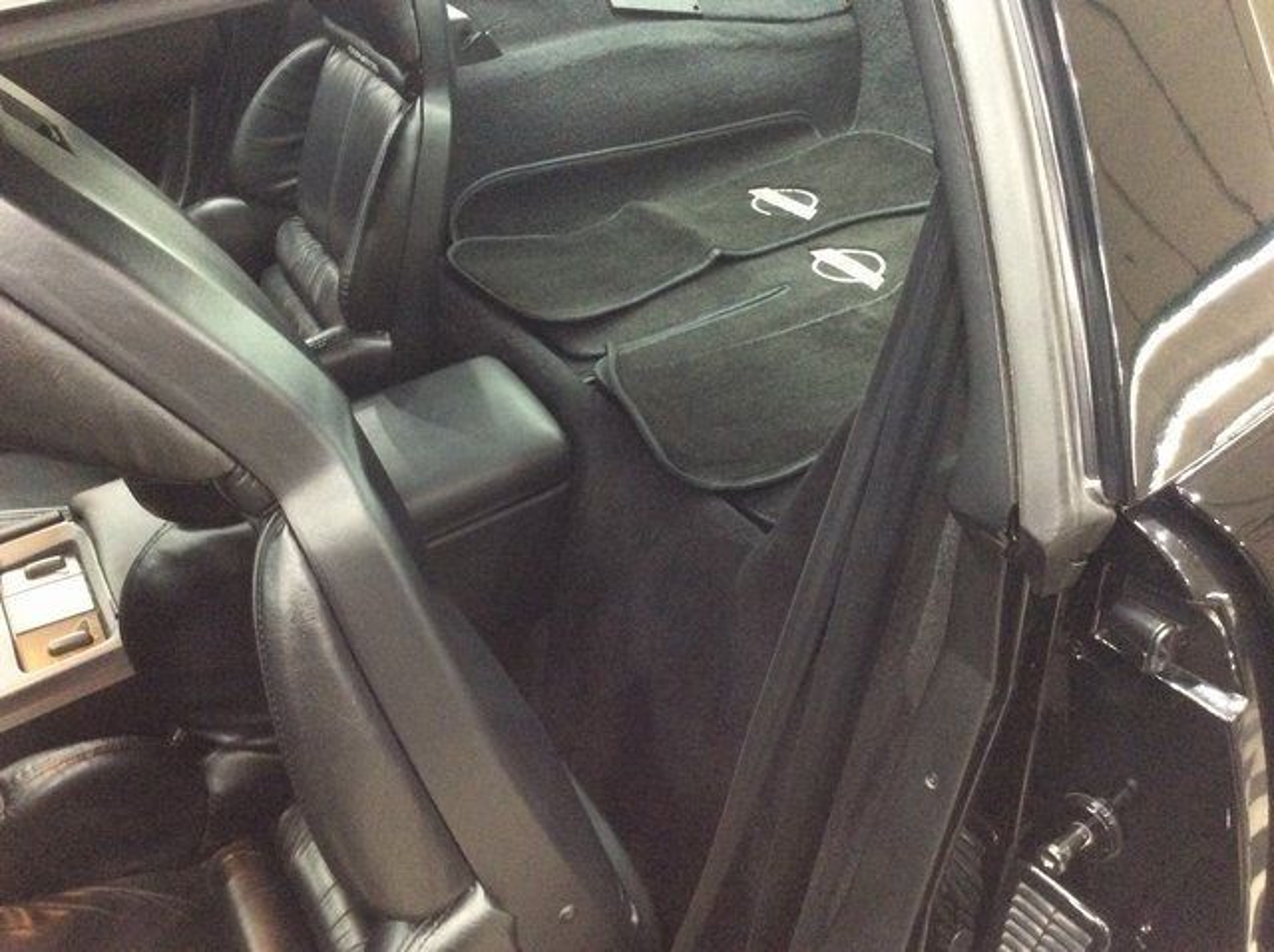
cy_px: 476
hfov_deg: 56.9
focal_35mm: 32
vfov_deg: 44.1
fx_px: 1176
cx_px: 637
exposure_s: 1/15
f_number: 2.4
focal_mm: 3.3
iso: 320
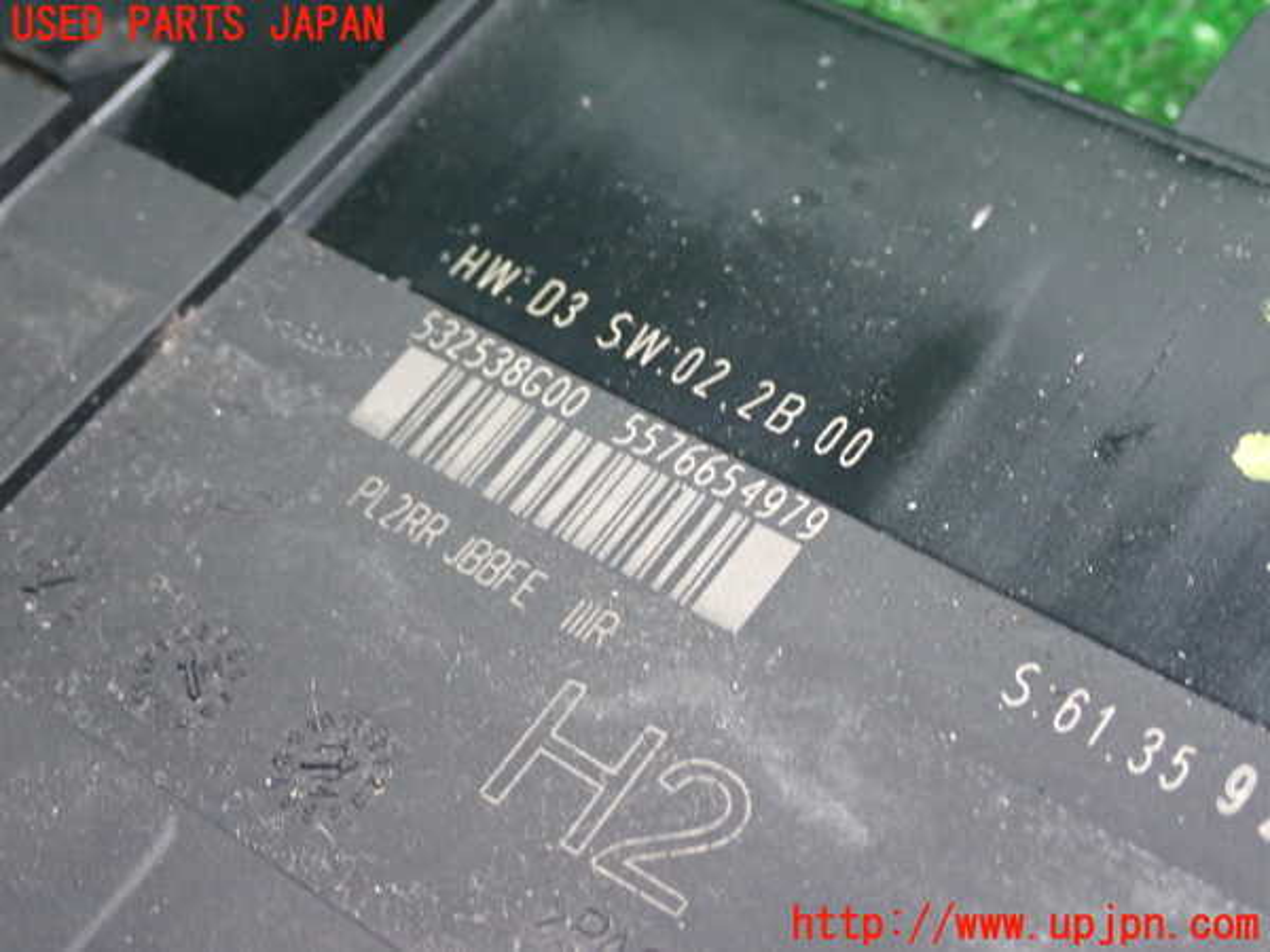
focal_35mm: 58
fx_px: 2128
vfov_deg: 25.2
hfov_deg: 33.2
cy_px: 476
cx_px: 635
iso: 800
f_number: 3.5
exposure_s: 1/25
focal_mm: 10.35
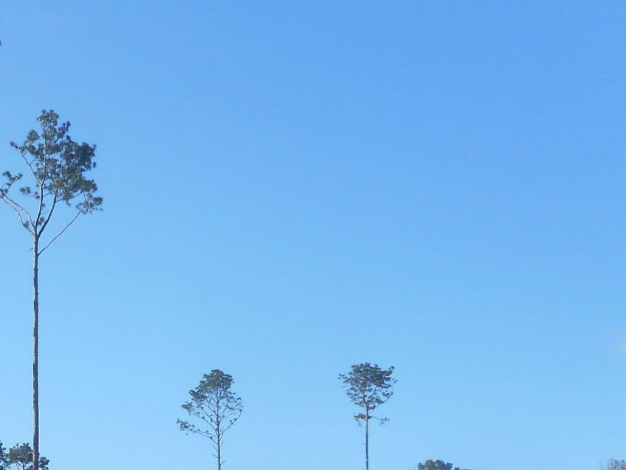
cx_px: 30
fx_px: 1212
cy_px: 541
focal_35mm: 67
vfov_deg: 20.7
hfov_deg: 27.6
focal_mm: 4.5
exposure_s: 1/500
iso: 80
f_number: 3.7
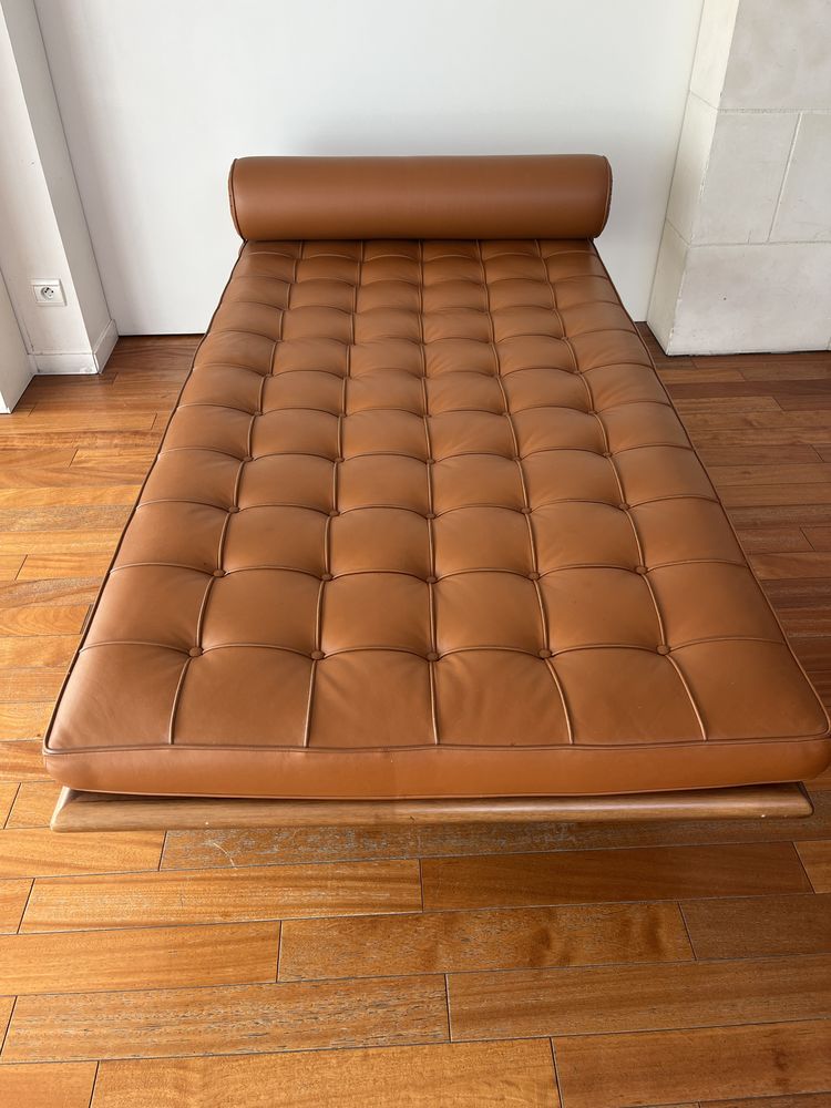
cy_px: 554
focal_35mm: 26
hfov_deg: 53.1
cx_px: 416
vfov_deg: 67.3
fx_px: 832
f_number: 1.6
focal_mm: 5.1
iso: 50
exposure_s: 1/121
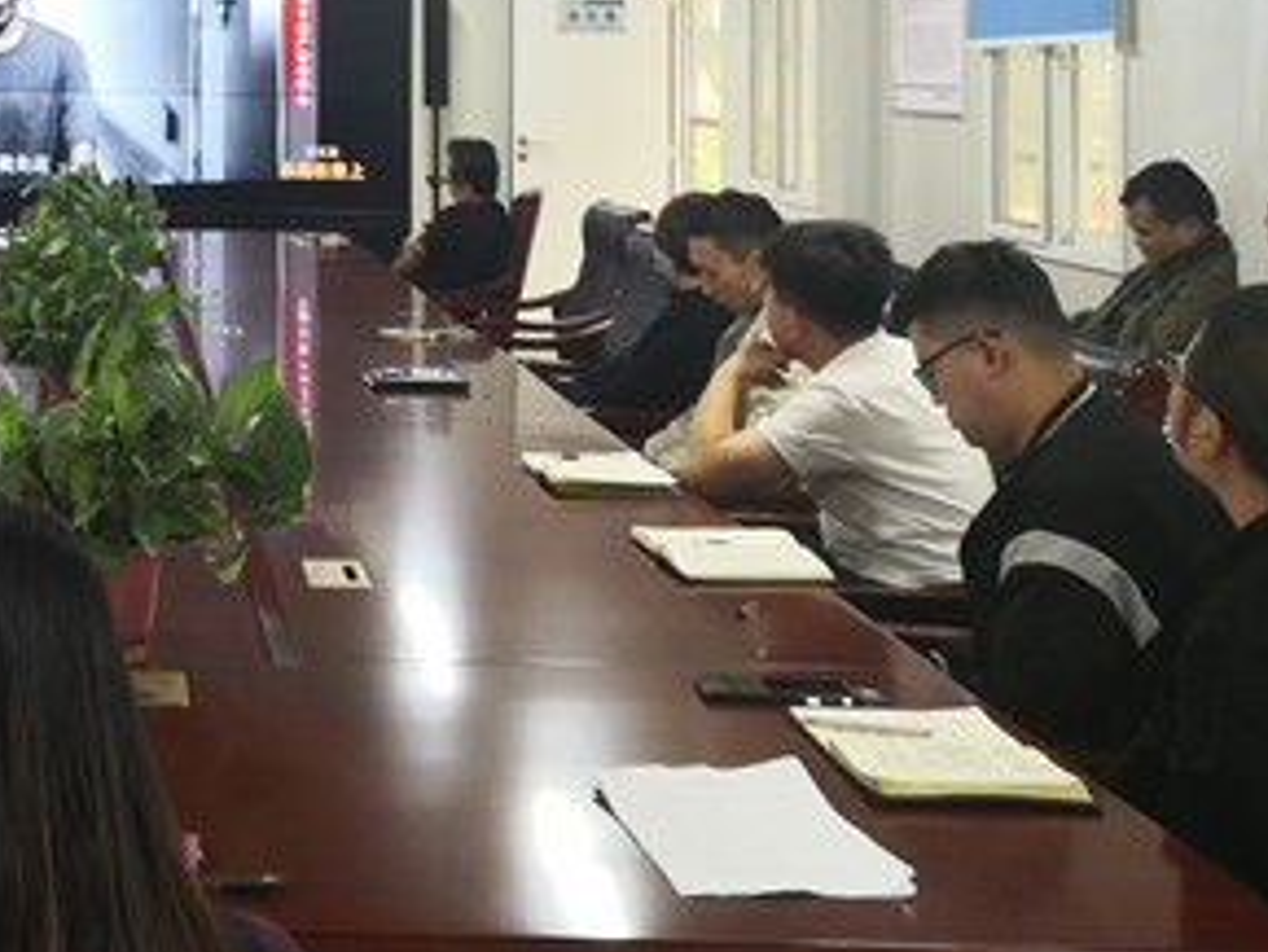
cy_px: -26
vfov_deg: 24.8
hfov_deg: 31.9
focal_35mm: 56
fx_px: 2052
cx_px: 22
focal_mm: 3.95
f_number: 1.6
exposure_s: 1/60
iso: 100
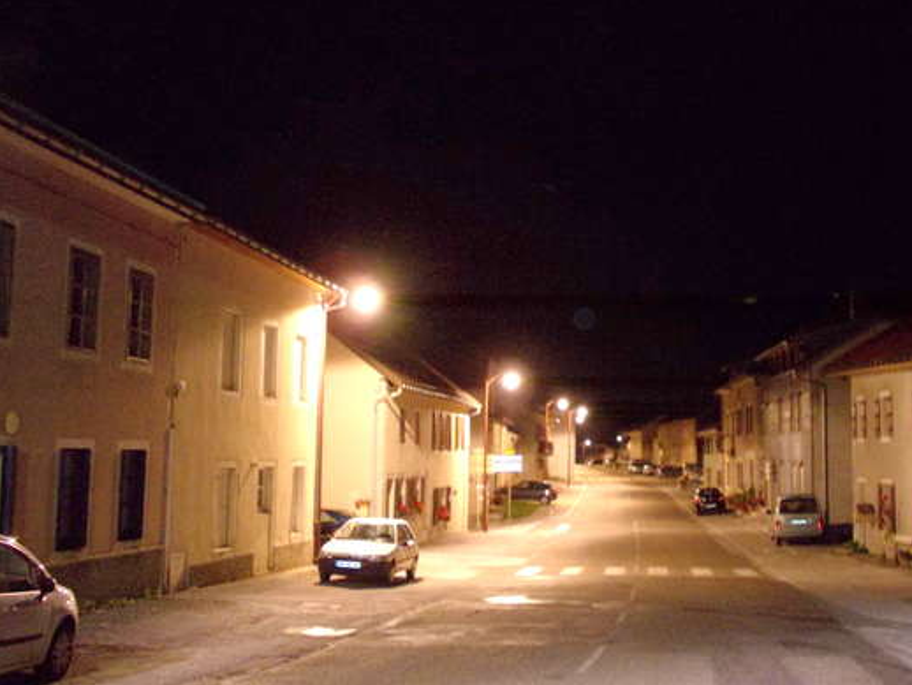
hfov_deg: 42.8
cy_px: 320
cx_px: 525
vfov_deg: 32.9
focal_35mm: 44
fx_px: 1160
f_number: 3.1
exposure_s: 1/2
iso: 320
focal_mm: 5.3
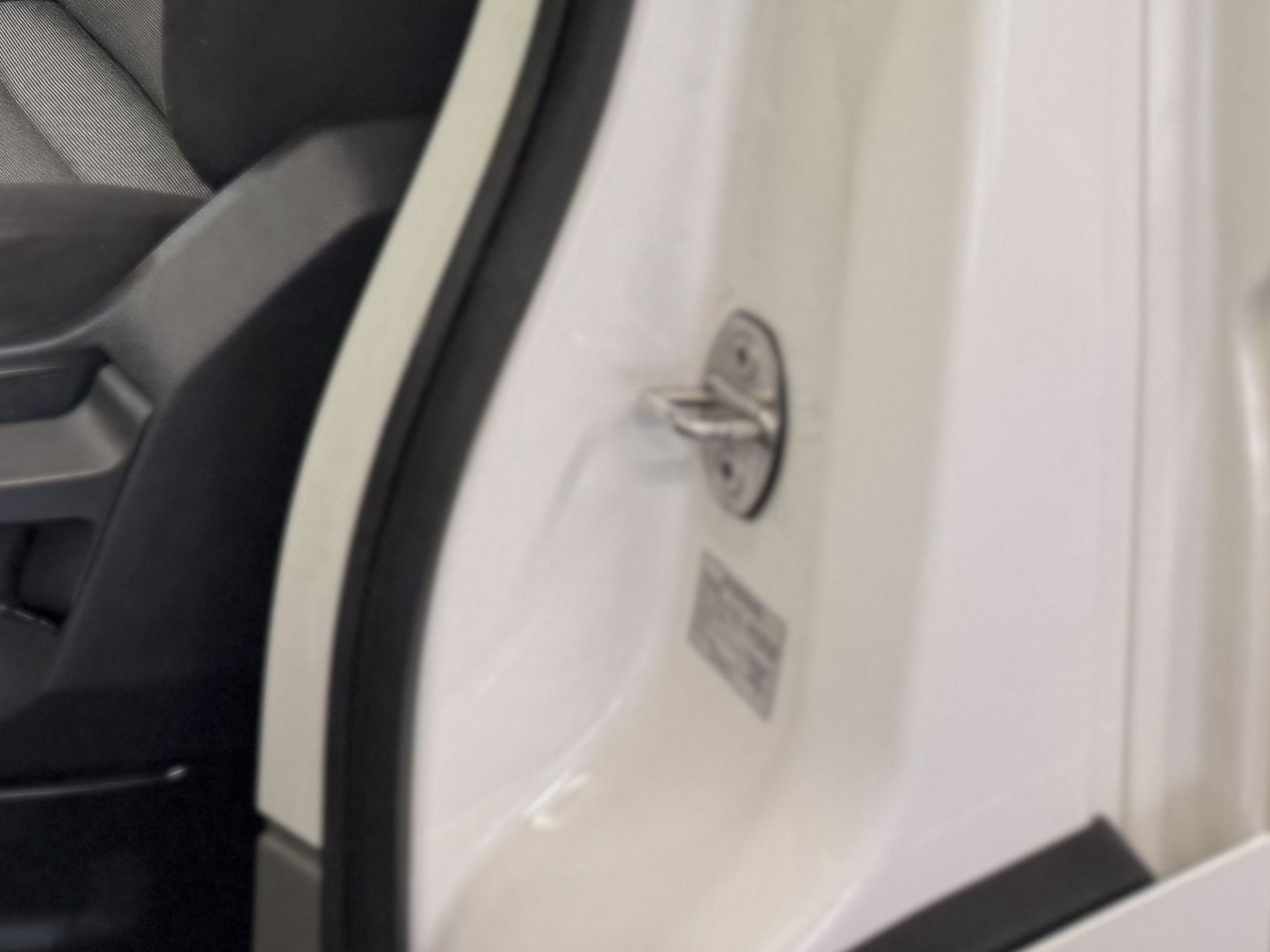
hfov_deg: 23.1
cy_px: -487
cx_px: -431
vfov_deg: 17.8
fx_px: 2714
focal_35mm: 74
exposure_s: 1/100
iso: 80
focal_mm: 6.76
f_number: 1.78
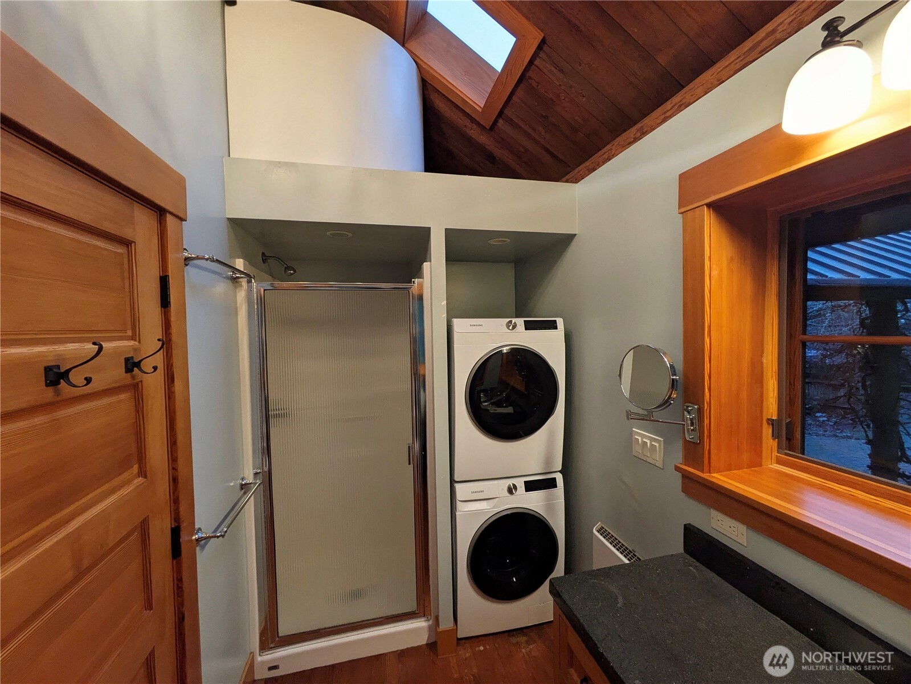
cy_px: 342
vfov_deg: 85.7
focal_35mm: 14
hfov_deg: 102.1
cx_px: 456
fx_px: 369
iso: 203
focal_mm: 1.83
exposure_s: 1/120
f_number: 2.2
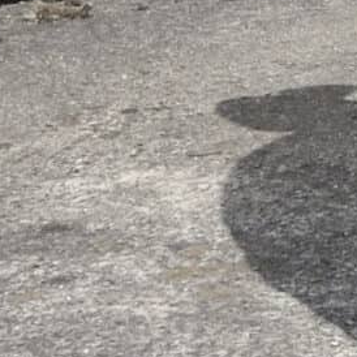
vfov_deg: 5.0
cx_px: 1647
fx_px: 3897
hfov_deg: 4.6
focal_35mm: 334
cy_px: -618
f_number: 11
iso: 250
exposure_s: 1/500
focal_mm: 42
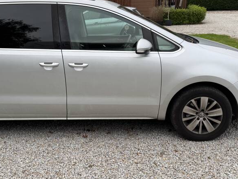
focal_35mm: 42
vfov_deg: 34.3
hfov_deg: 44.5
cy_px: 72
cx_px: 92
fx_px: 289
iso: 80
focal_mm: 6.76
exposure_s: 1/756
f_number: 1.78
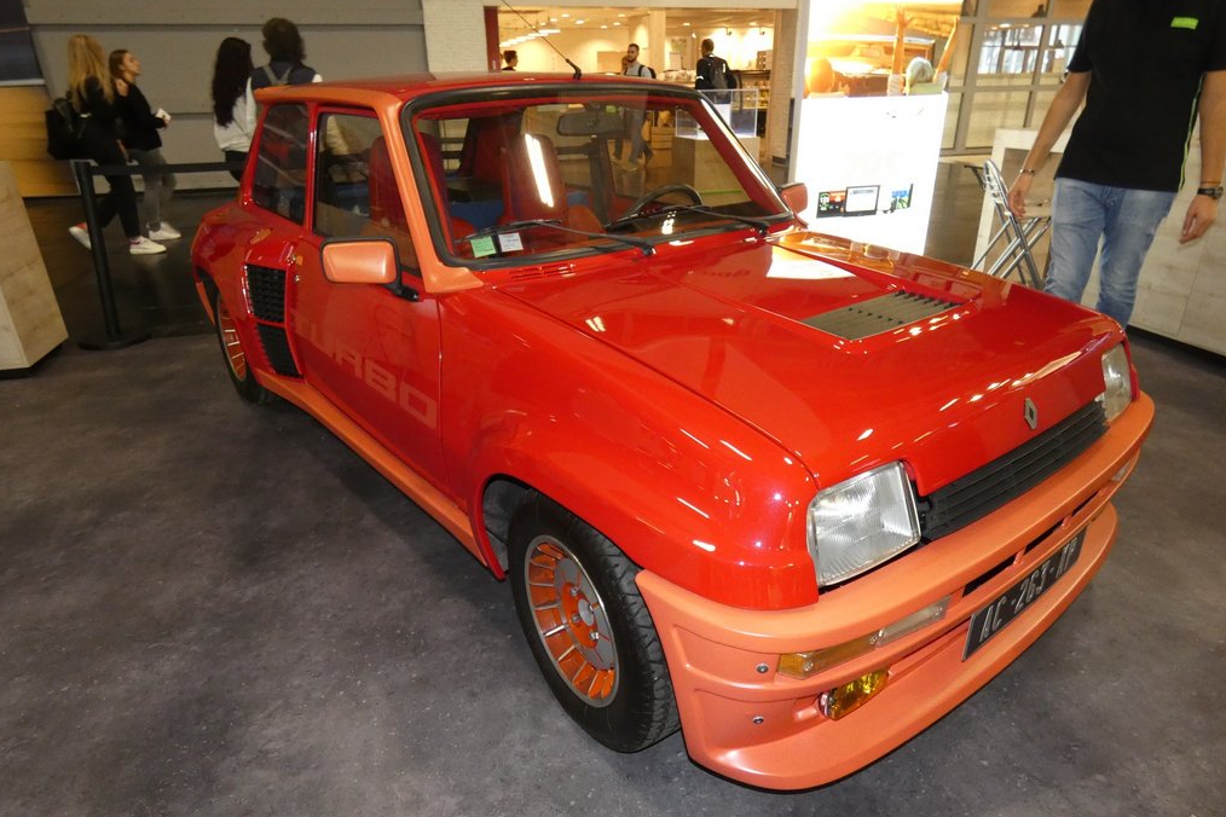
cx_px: 608
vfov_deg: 59.5
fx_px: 715
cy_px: 429
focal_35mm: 21
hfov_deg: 81.2
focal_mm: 3.6
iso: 400
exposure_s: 1/60
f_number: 2.8
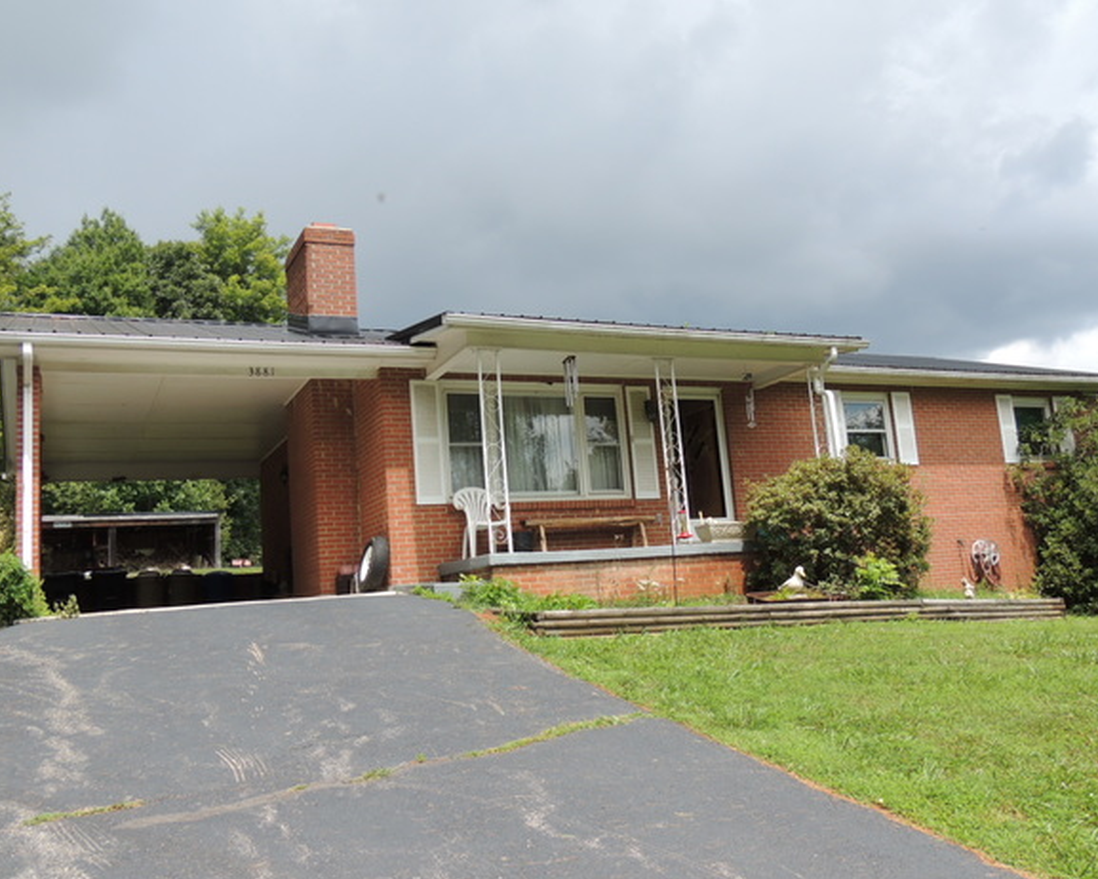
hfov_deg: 55.6
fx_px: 1040
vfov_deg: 45.8
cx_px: 585
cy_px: 435
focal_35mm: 32
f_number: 3.1
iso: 100
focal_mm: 5.3
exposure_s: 1/500
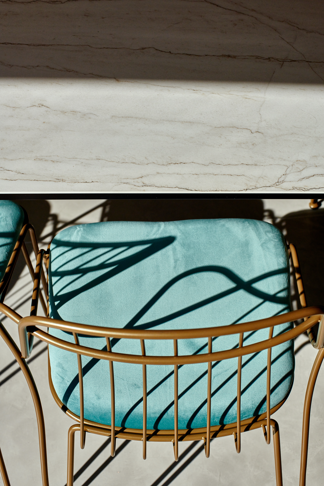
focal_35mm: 50
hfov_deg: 27.0
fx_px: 675
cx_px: 162
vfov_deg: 39.6
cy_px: 243
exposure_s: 1/640
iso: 160
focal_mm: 50
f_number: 8
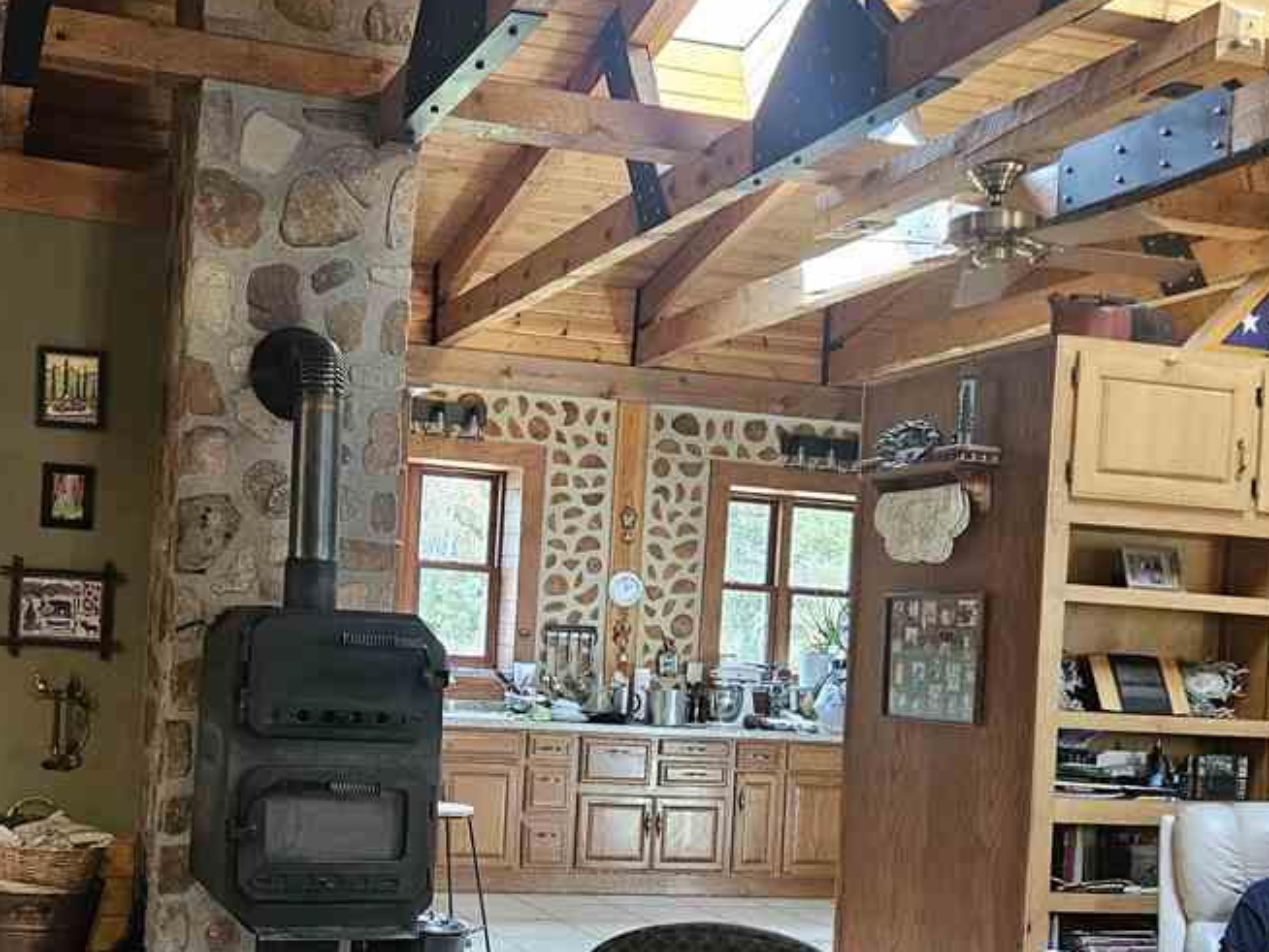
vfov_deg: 32.0
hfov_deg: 41.5
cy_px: 630
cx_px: 427
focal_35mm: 45
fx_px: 1650
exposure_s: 1/120
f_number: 1.8
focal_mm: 5.4
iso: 400
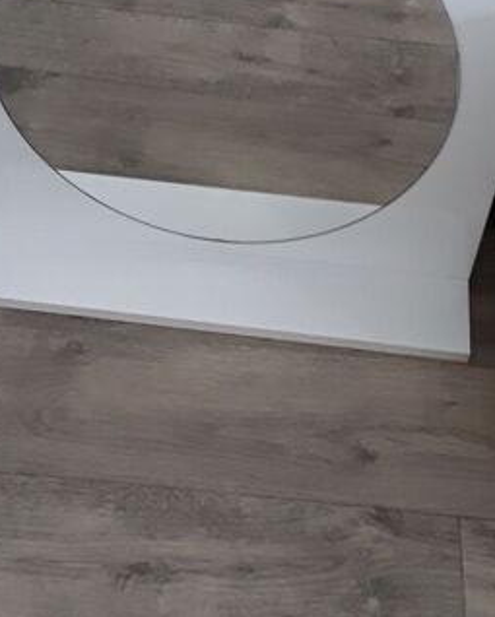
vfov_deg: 35.2
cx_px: 235
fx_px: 969
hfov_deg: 28.6
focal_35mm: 53
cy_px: 254
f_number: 1.9
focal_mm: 2.91
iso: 160
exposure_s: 1/20
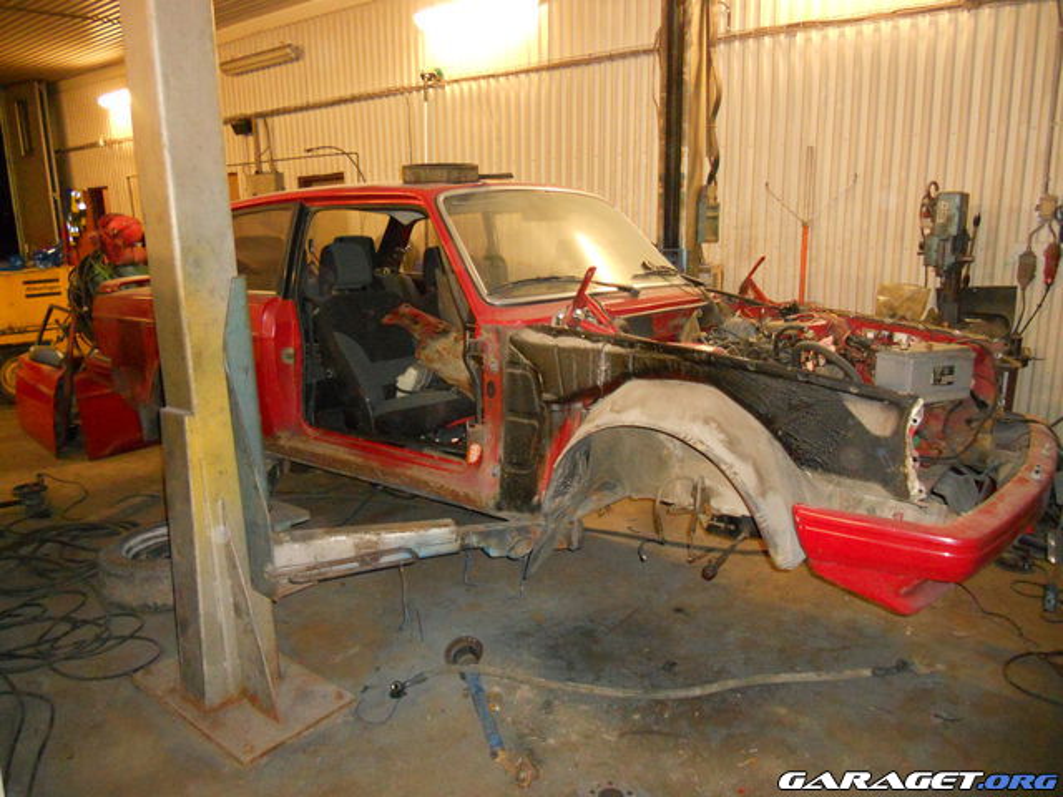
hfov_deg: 65.3
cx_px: 532
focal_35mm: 27
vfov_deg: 51.4
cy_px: 398
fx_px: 829
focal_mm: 4.9
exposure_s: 1/25
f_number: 3.2
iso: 640
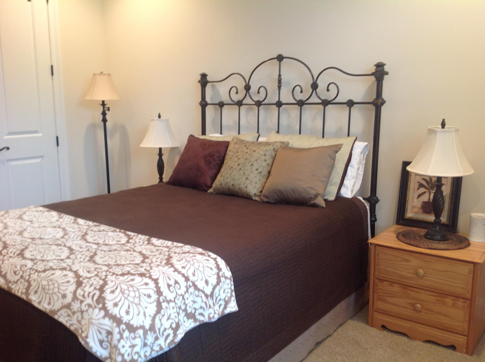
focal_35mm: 35
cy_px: 181
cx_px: 242
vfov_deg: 40.6
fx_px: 490
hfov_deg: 52.7
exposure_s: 1/15
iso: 80
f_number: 2.4
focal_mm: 4.28
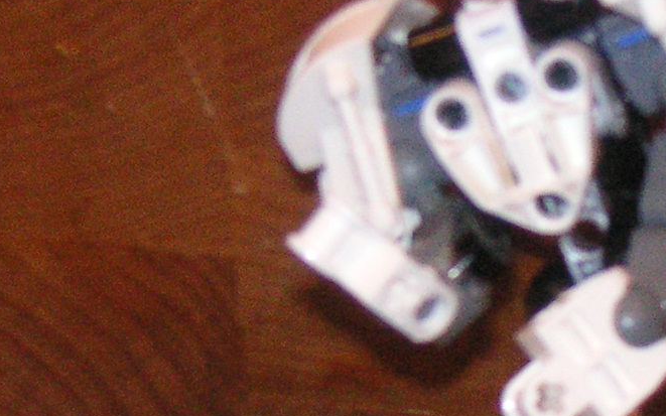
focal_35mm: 152
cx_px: 626
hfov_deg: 13.6
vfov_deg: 8.6
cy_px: 213
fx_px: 2759
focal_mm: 6.1
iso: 160
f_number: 2.8
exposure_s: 1/45
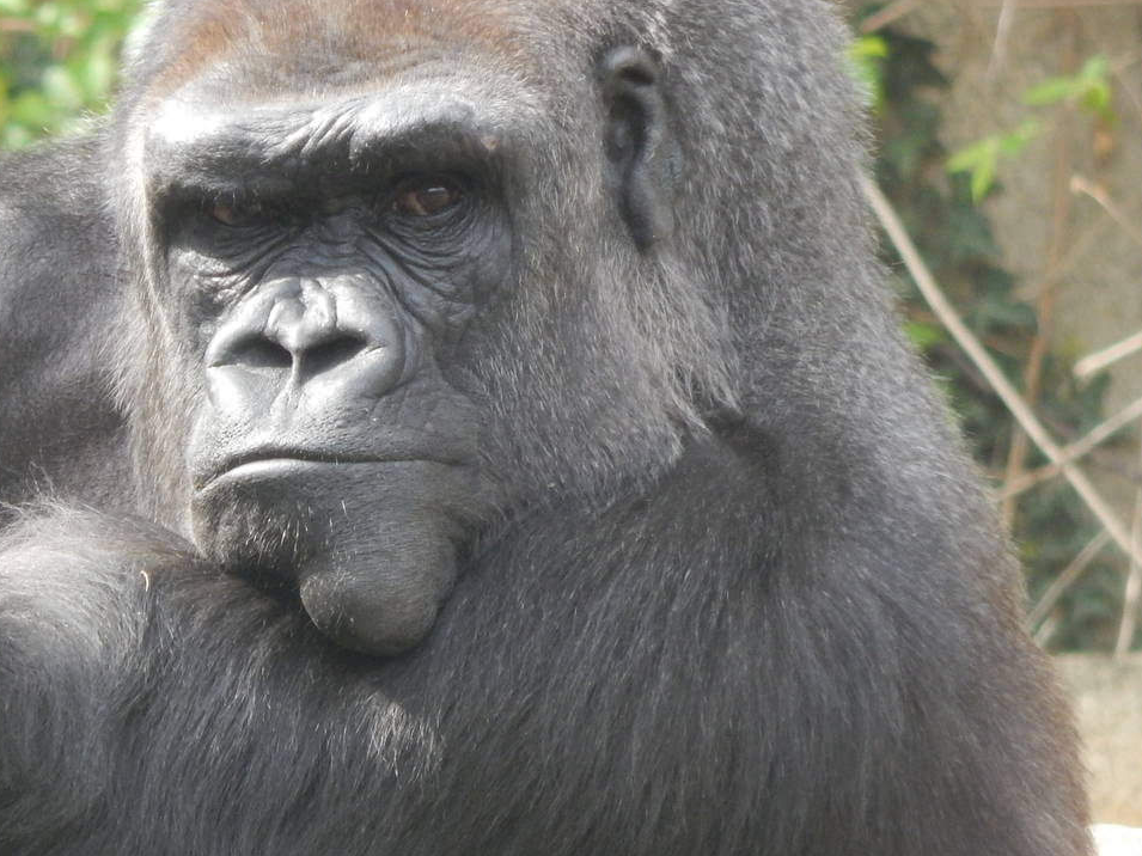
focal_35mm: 1131
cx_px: 347
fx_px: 37308
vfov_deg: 1.3
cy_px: 398
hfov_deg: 1.8
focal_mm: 120
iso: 360
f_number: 5.8
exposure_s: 1/125
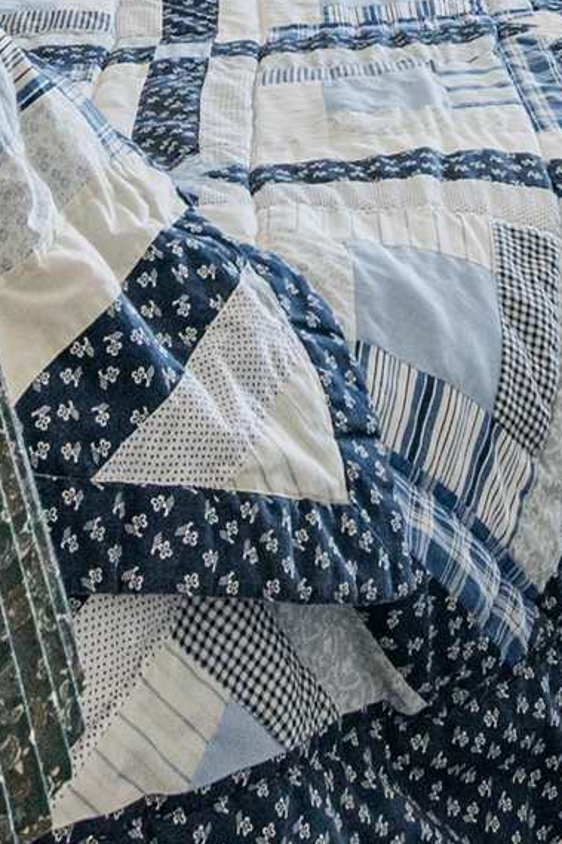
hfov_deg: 16.7
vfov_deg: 21.2
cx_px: 442
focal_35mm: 81
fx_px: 1898
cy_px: -415
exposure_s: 1/50
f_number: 8
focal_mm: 10
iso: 100
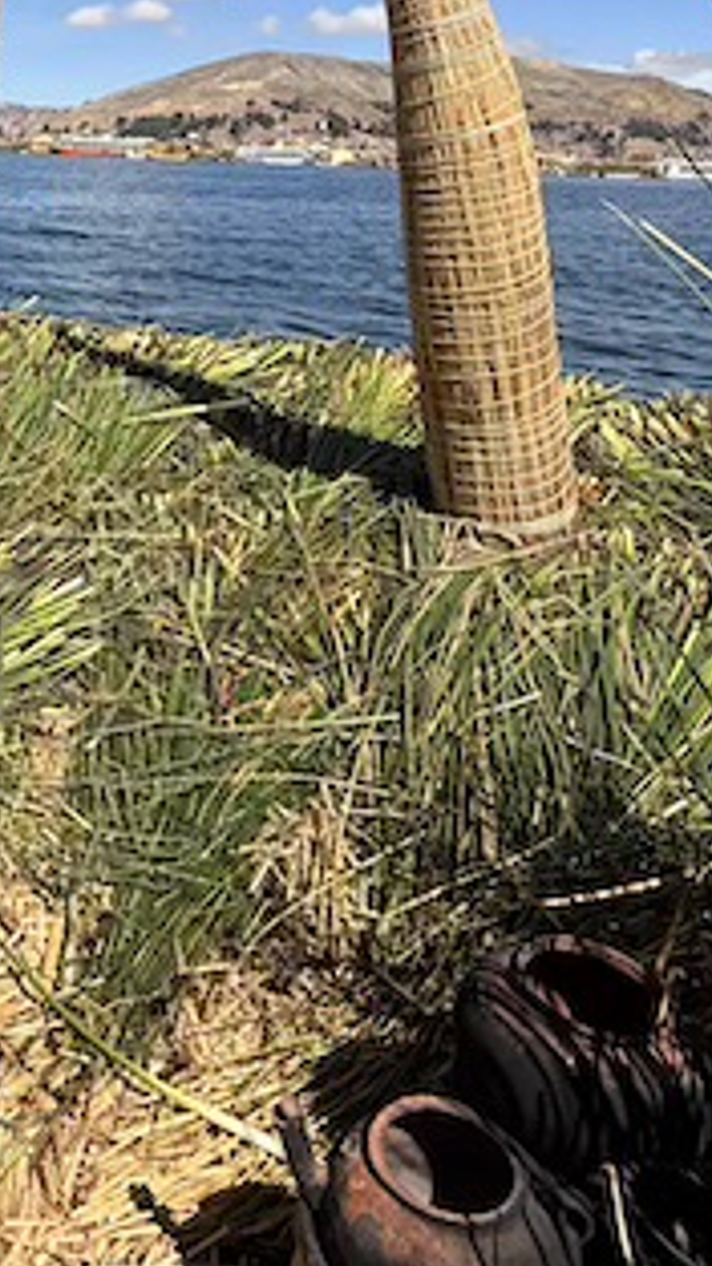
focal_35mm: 39
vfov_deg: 48.8
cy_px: 263
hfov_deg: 27.3
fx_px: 1309
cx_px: -109
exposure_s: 1/2506
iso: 50
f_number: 2.2
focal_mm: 2.22
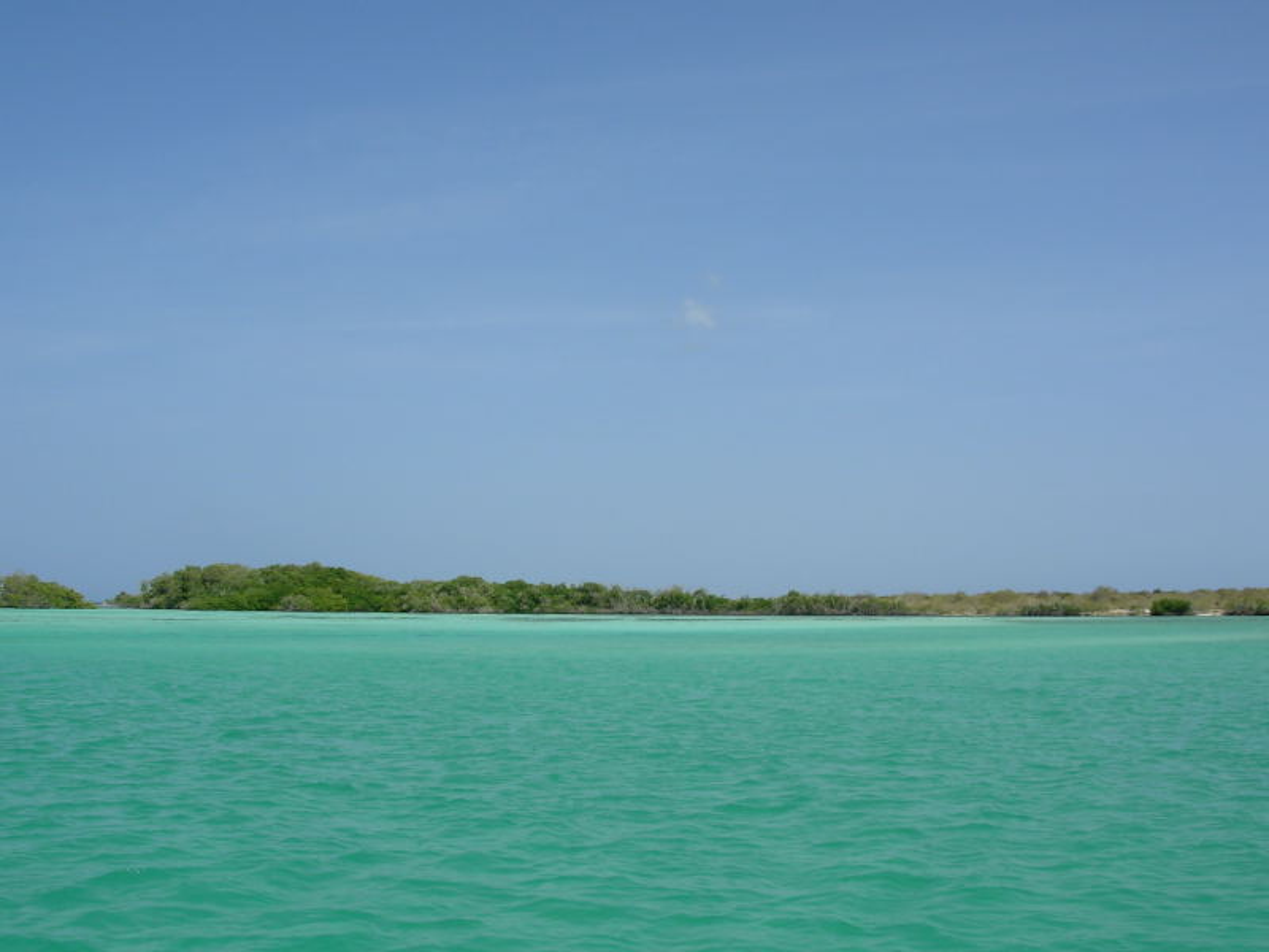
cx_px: 634
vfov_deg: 37.7
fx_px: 1393
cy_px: 476
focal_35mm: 38
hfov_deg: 49.0
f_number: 4.9
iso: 50
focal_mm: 6.3
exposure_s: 1/683
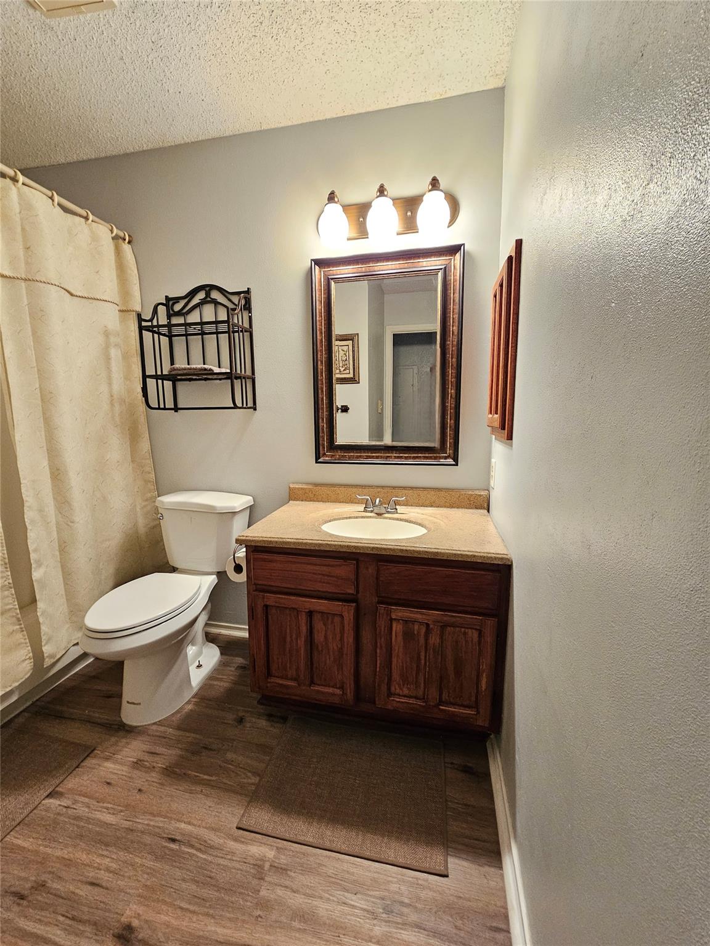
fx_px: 356
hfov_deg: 89.9
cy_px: 473
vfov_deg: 106.2
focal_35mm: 13
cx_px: 355
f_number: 2.2
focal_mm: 2.2
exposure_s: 1/40
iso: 400
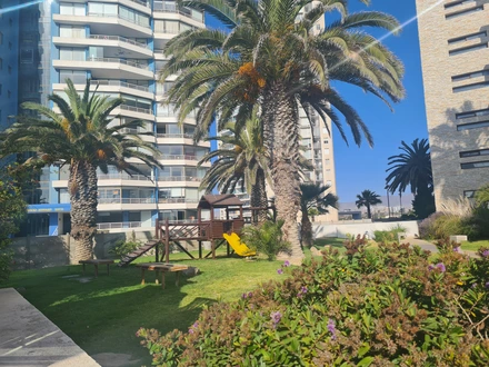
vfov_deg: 53.1
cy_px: 184
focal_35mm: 26
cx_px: 244
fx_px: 367
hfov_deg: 67.3
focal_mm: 5.4
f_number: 1.8
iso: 50
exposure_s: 1/2832
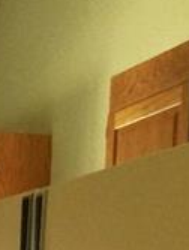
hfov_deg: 10.5
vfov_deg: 12.5
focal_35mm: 133
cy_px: 540
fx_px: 965
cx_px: -164
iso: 50
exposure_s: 1/15
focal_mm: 4.15
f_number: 2.2
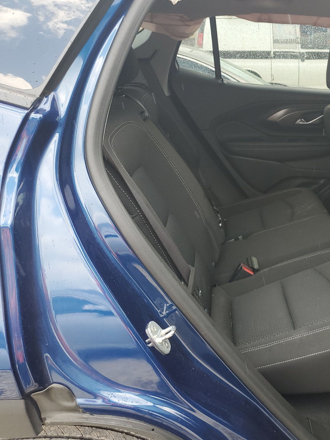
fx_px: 458
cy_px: 216
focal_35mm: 36
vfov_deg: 51.4
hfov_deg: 37.1
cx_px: 298
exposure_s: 1/222
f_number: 1.5
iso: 50
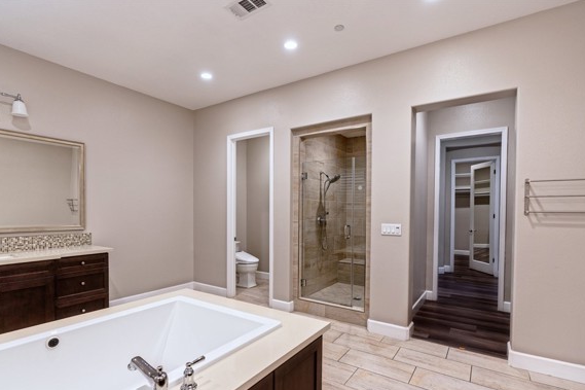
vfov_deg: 67.1
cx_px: 292
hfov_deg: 90.0
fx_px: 292
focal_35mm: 18
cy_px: 217
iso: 125
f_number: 3.2
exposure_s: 1/40
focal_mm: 16
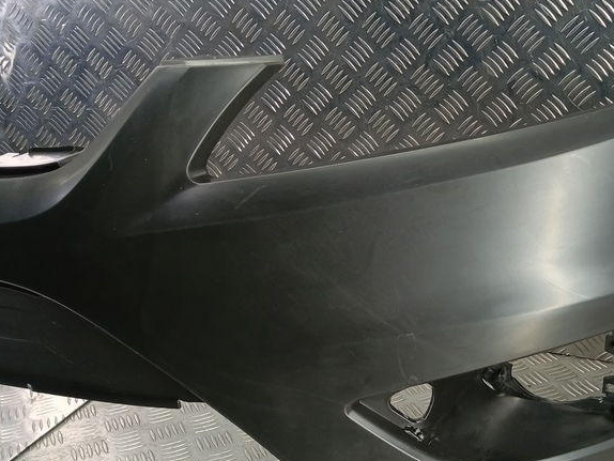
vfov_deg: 35.1
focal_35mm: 41
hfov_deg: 45.2
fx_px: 728
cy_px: 270
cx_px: 399
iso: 207
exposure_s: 1/50
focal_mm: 4.11
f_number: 1.6
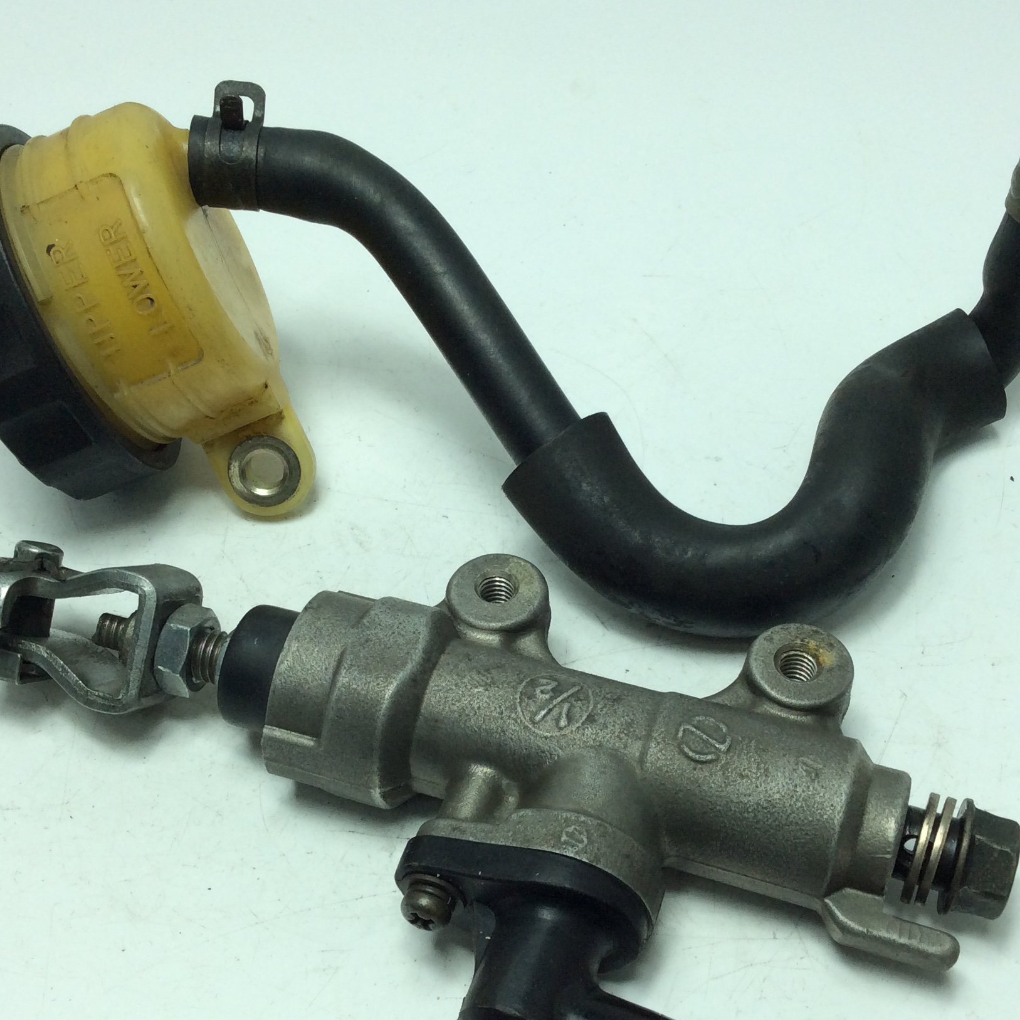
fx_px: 1500
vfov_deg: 37.5
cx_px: 527
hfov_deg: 37.5
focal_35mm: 45
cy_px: 569
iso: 32
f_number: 2.4
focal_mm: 3.3
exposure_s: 1/408
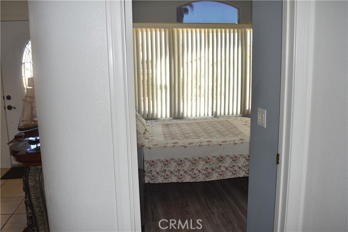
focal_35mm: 30
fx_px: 290
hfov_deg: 61.9
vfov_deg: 43.6
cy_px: 116
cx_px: 174
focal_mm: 20
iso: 200
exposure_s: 1/125
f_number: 5.6
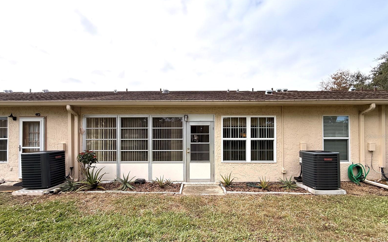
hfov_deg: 101.5
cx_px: 195
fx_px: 159
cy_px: 136
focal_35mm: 15
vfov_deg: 74.5
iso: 64
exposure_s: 1/1312
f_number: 2.2
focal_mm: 2.22
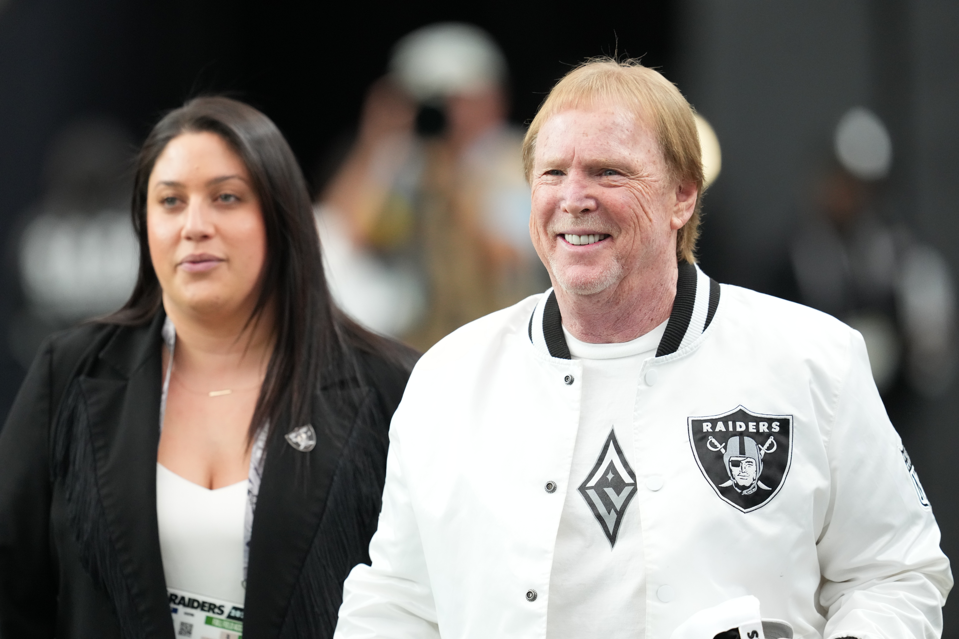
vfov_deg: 3.4
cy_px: 320
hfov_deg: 5.2
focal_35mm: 400
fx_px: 10655
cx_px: 480
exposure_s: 1/1600
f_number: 3.5
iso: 4000
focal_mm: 400
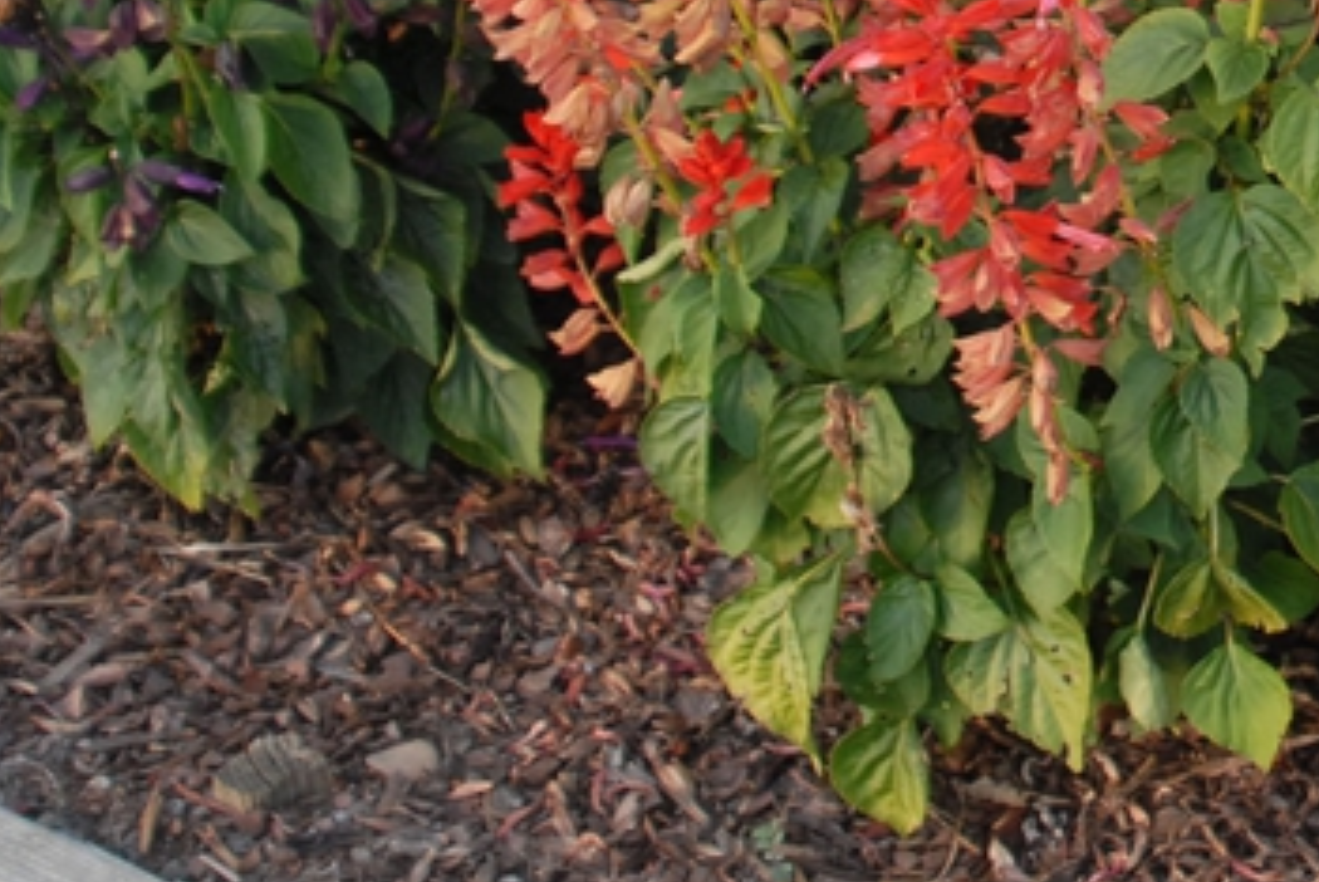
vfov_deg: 10.9
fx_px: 4510
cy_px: -202
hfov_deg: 15.6
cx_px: 1850
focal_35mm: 123
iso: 400
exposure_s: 1/90
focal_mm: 28
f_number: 5
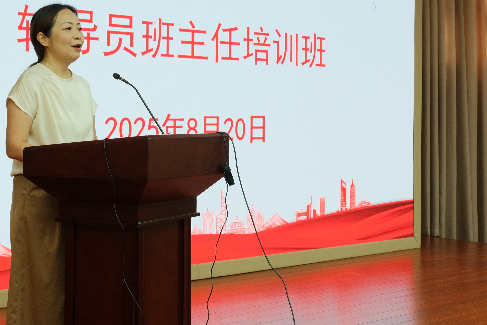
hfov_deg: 30.8
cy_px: 99
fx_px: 879
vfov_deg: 20.8
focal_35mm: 65
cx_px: 183
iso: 1000
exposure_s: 1/60
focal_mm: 28.1
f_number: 4.5
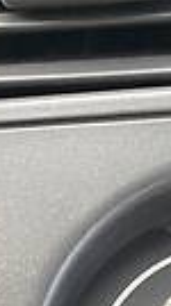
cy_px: 557
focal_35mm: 127
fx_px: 1028
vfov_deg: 14.7
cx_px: -173
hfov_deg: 9.0
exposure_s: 1/121
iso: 100
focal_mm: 4.2
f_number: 1.8
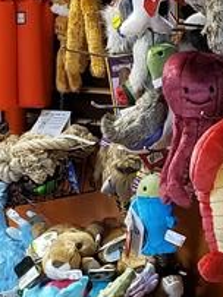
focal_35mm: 131
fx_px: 1126
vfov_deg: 15.1
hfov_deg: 11.2
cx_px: 210
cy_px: 158
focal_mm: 4.3
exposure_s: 1/20
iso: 250
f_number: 2.4
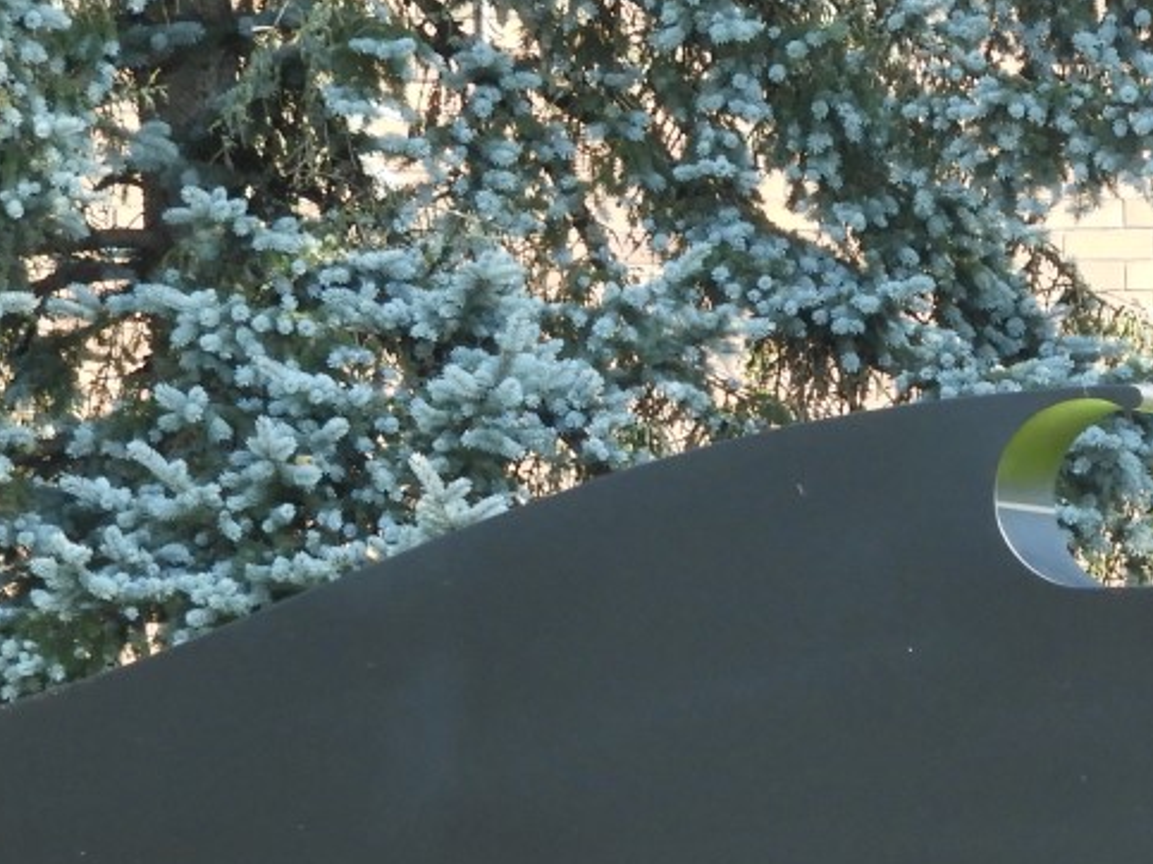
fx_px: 29770
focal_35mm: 894
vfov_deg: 1.7
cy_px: 1091
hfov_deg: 2.2
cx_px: 1342
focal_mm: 53.7
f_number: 5.5
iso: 200
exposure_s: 1/125
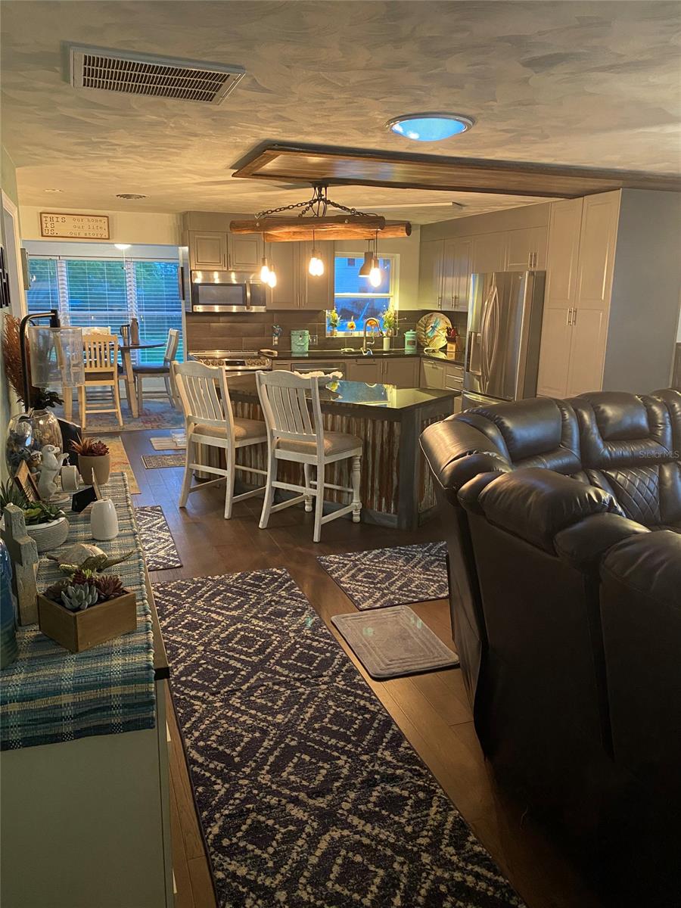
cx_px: 340
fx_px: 682
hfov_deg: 53.1
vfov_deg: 67.3
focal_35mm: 26
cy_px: 454
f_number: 1.8
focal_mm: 4.25
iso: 500
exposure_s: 1/30
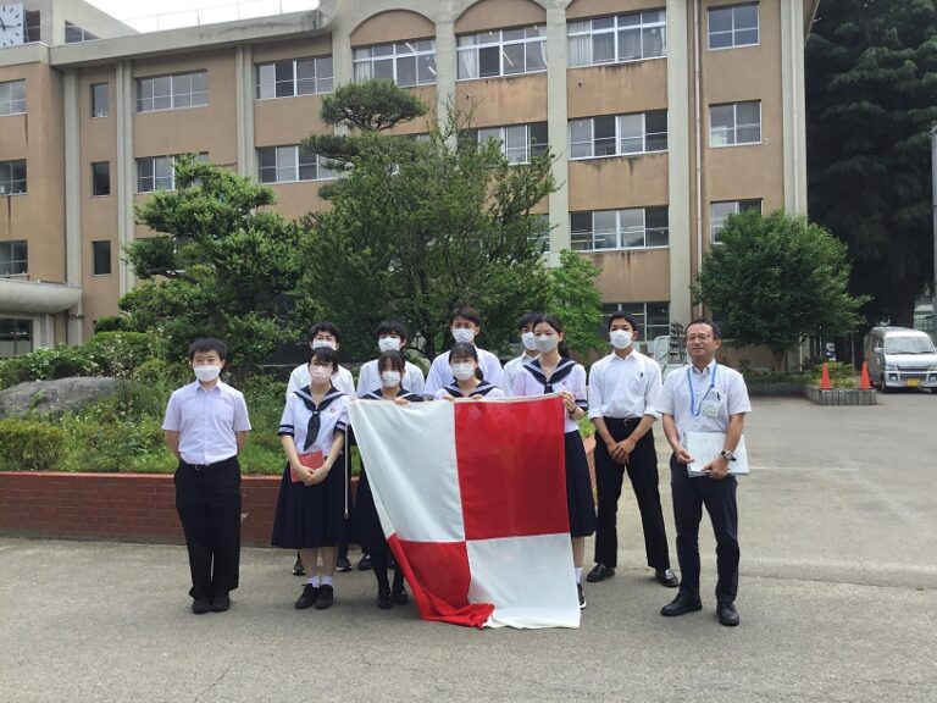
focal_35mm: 31
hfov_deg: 58.4
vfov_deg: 45.4
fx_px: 839
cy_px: 352
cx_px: 468
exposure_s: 1/646
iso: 25
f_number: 2.4
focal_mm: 3.3
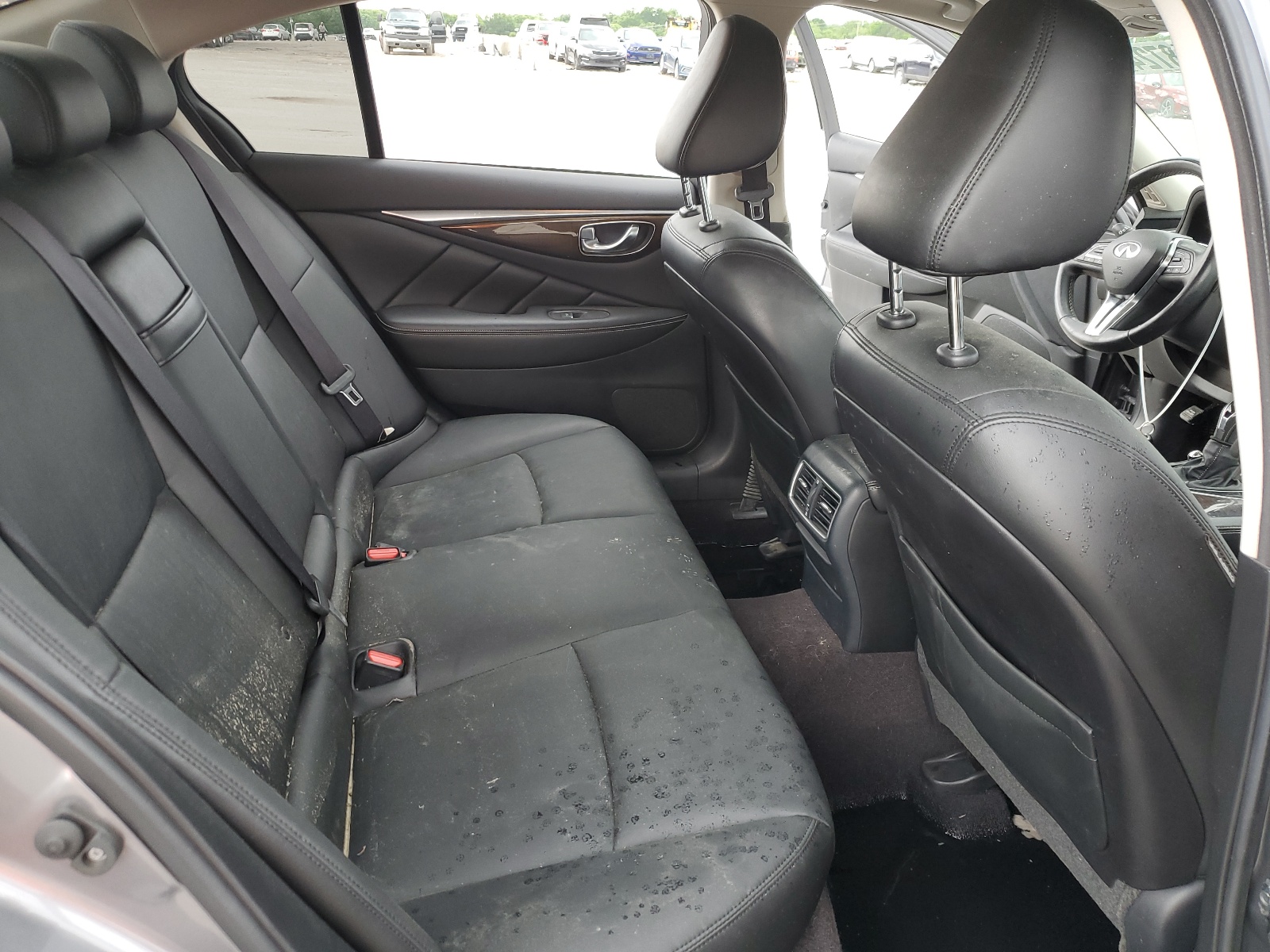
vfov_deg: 53.1
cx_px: 635
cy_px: 476
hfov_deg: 67.3
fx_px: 954
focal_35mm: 26
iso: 61
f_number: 1.5
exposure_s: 1/120
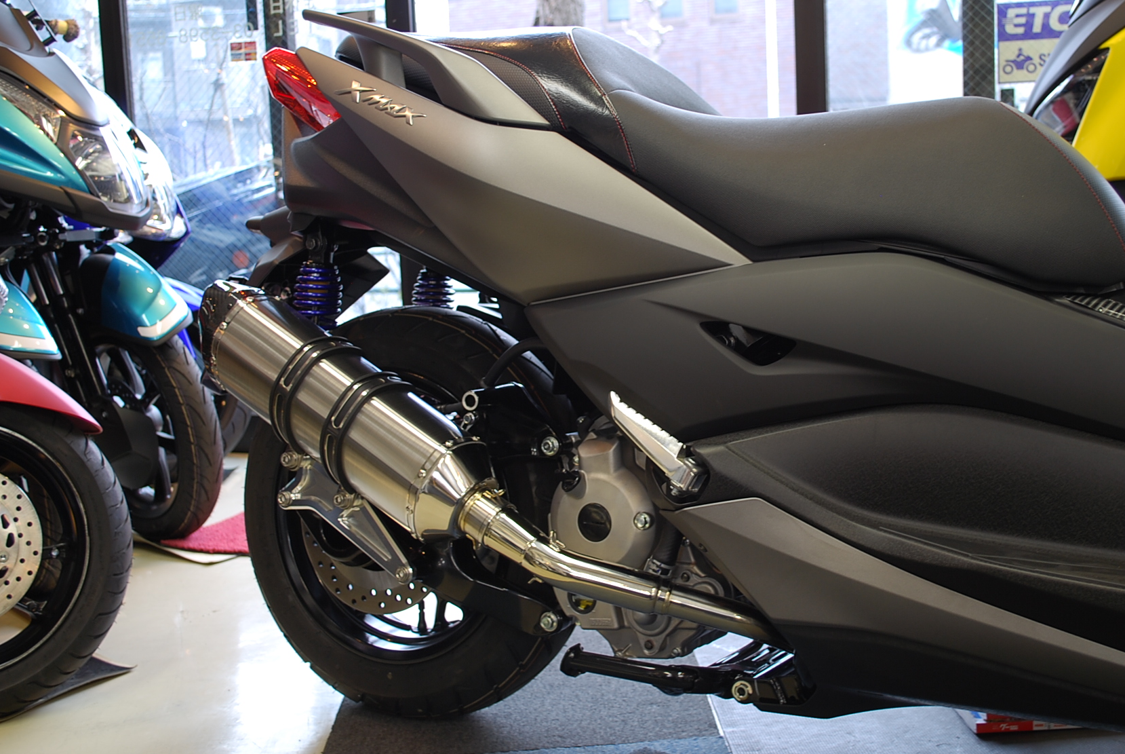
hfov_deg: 46.2
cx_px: 641
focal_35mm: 42
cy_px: 360
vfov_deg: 32.0
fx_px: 1314
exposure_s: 1/6
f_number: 4.2
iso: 100
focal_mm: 24
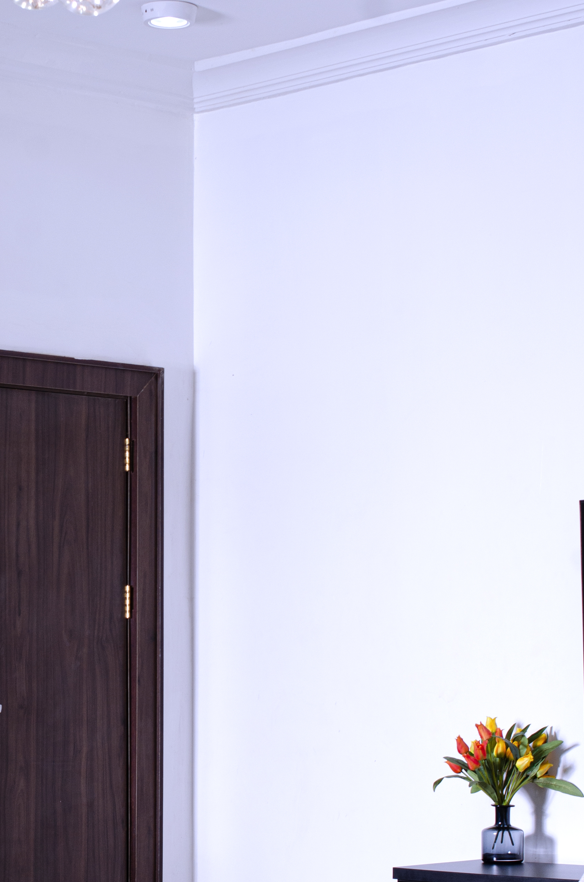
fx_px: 2493
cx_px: 128
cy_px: 497
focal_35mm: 102
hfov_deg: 13.3
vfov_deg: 20.1
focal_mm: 35
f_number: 7.1
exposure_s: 1/100
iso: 160
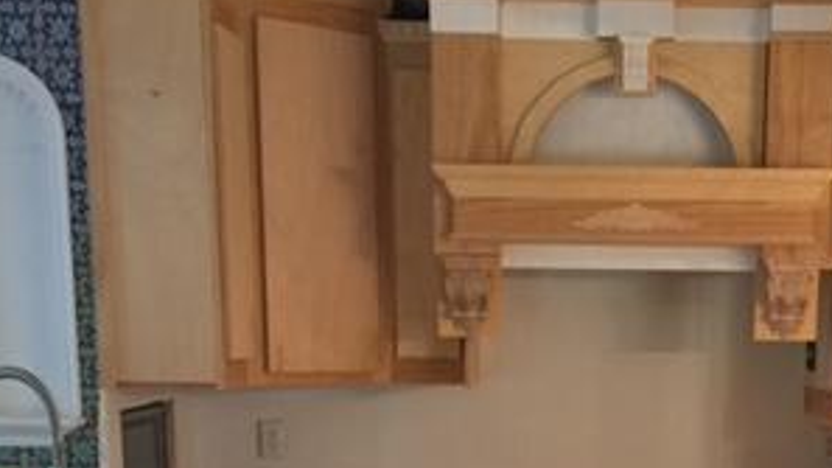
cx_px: 602
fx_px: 1500
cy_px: 636
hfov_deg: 30.6
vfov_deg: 16.6
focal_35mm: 68
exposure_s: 1/30
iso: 160
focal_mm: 4.15
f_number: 2.2
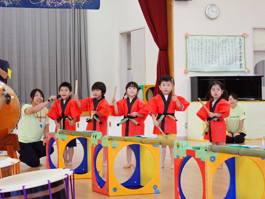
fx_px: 766
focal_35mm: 100
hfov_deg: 19.6
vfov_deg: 14.8
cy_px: 100
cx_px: 132
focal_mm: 18
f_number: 4.9
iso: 640
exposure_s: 1/100
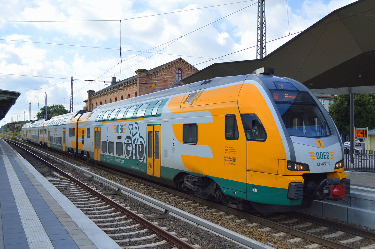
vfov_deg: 36.8
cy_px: 124
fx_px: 375
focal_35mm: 36
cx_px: 188
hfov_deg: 53.2
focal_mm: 24
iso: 400
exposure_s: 1/1250
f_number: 5
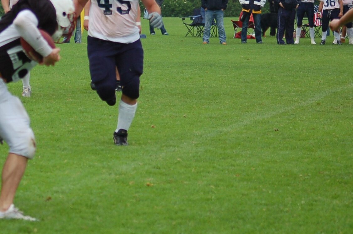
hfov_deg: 9.0
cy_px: 92
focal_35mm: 229
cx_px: 54
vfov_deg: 6.0
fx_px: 2241
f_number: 4
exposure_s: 1/1000
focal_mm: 78
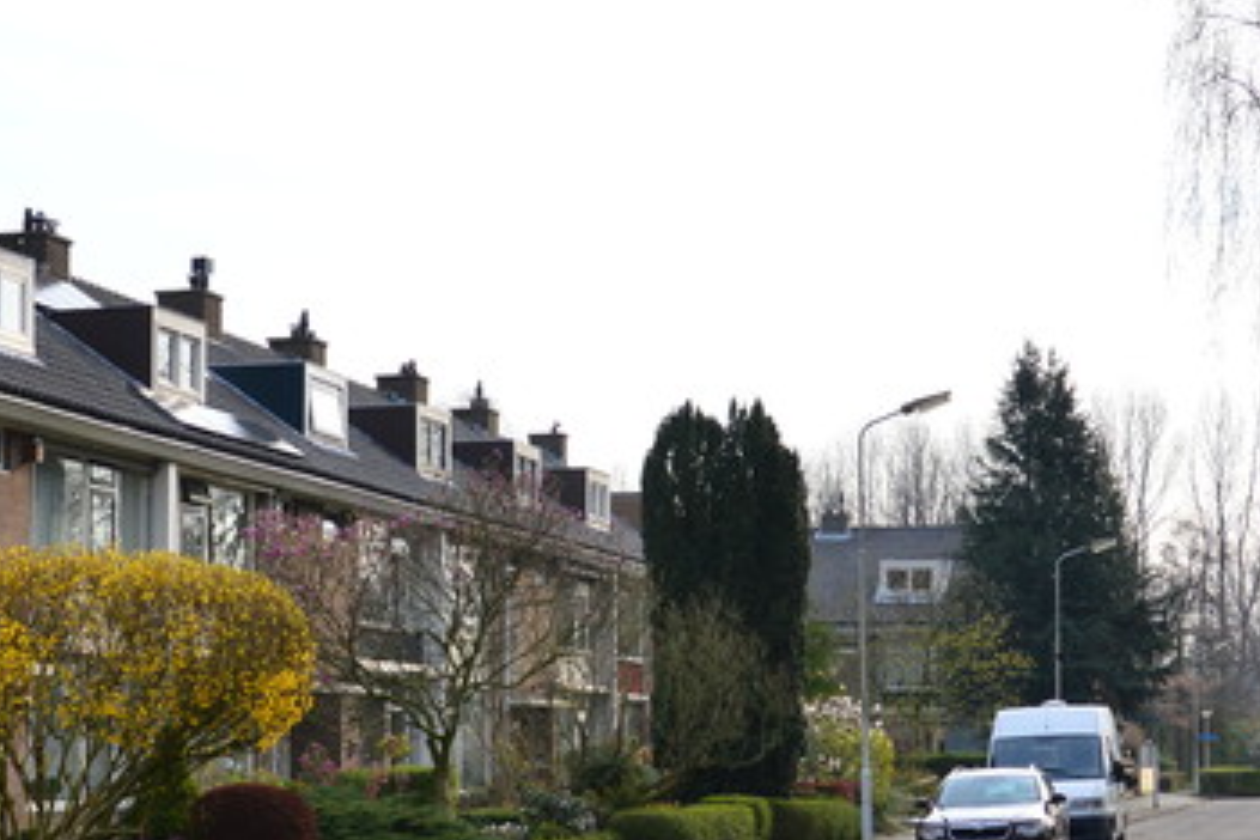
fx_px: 2870
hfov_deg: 24.8
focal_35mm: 82
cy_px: 564
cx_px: 617
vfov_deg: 16.6
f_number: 5
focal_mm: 24
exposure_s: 1/500
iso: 200
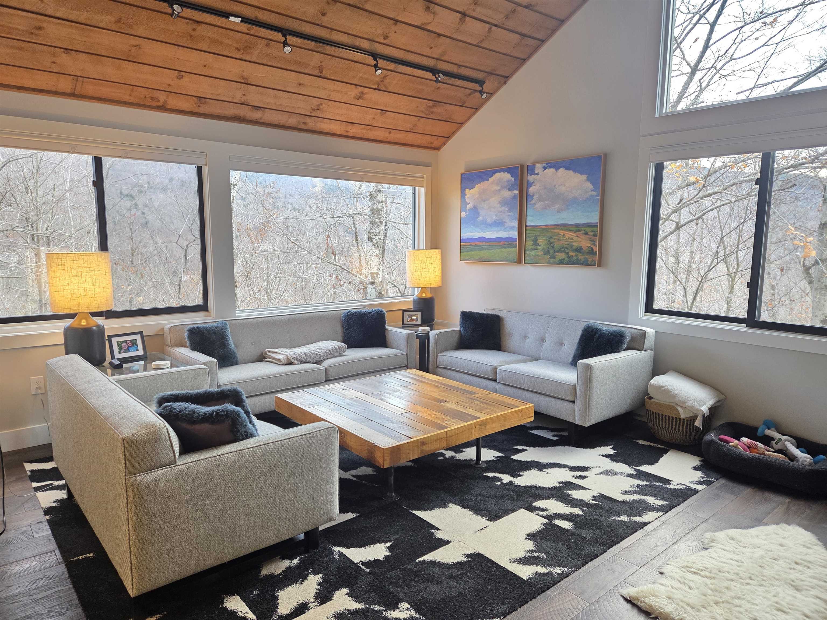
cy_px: 310
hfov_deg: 73.9
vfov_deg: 58.9
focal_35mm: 23
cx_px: 414
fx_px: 549
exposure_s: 1/120
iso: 250
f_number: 1.8
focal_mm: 5.4
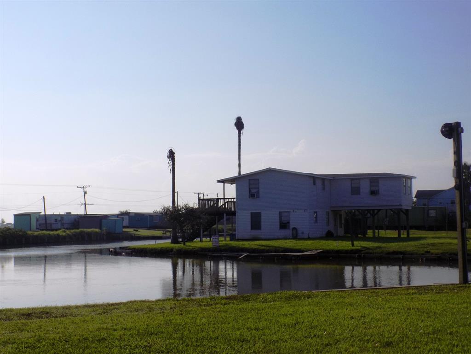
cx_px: 236
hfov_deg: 32.7
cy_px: 177
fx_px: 803
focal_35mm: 59
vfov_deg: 24.8
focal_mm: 10.5
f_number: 12.8
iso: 80
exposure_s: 1/250
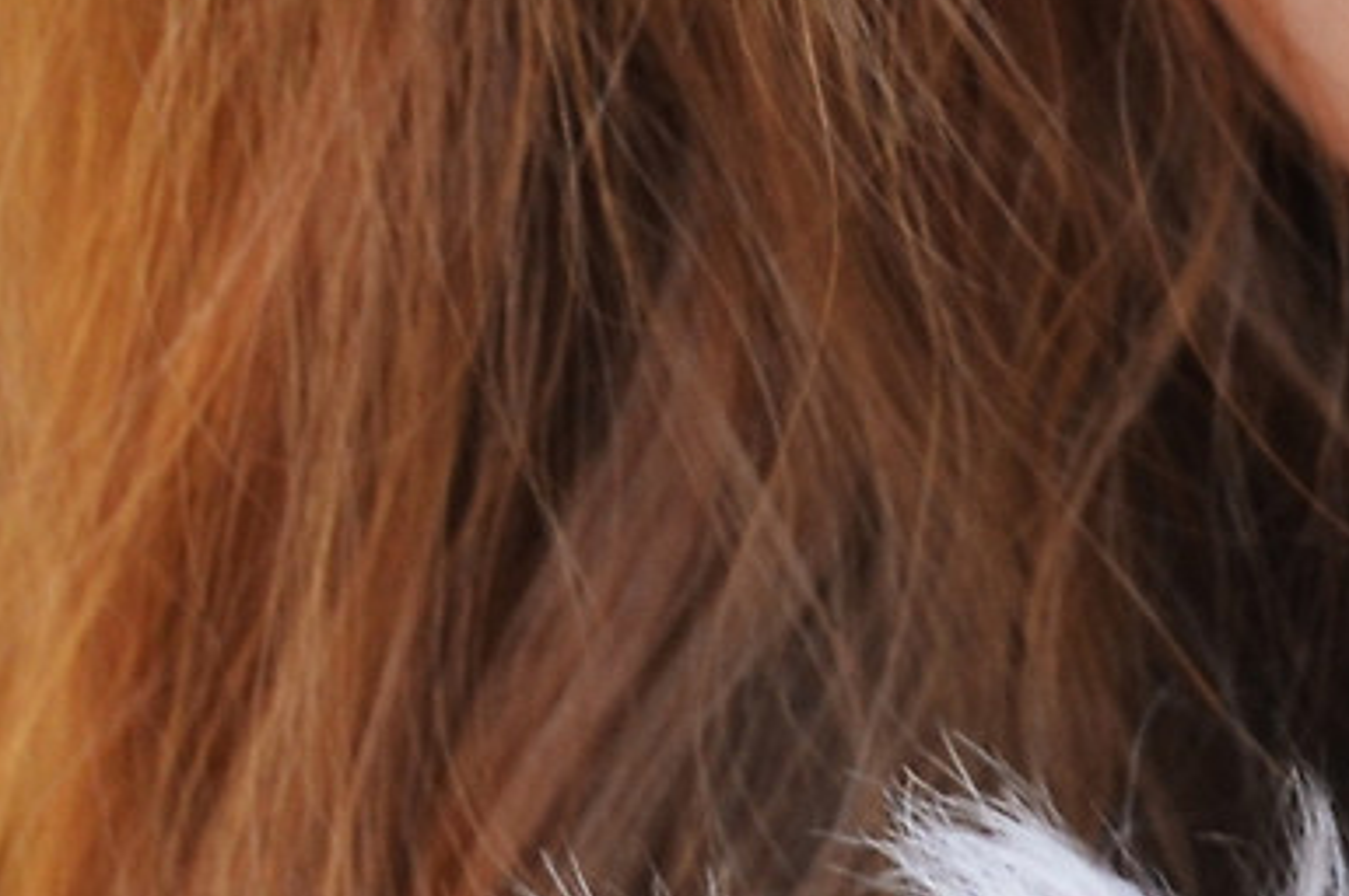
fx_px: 14714
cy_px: 448
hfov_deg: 5.2
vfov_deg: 3.5
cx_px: 1959
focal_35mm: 393
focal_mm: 42
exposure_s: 1/125
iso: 280
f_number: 5.6
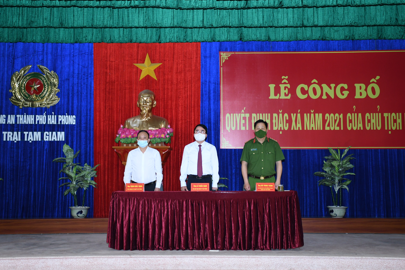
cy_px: 130
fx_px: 607
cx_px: 210
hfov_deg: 36.9
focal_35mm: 54
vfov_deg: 25.1
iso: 1000
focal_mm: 32
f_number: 4
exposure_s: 1/200
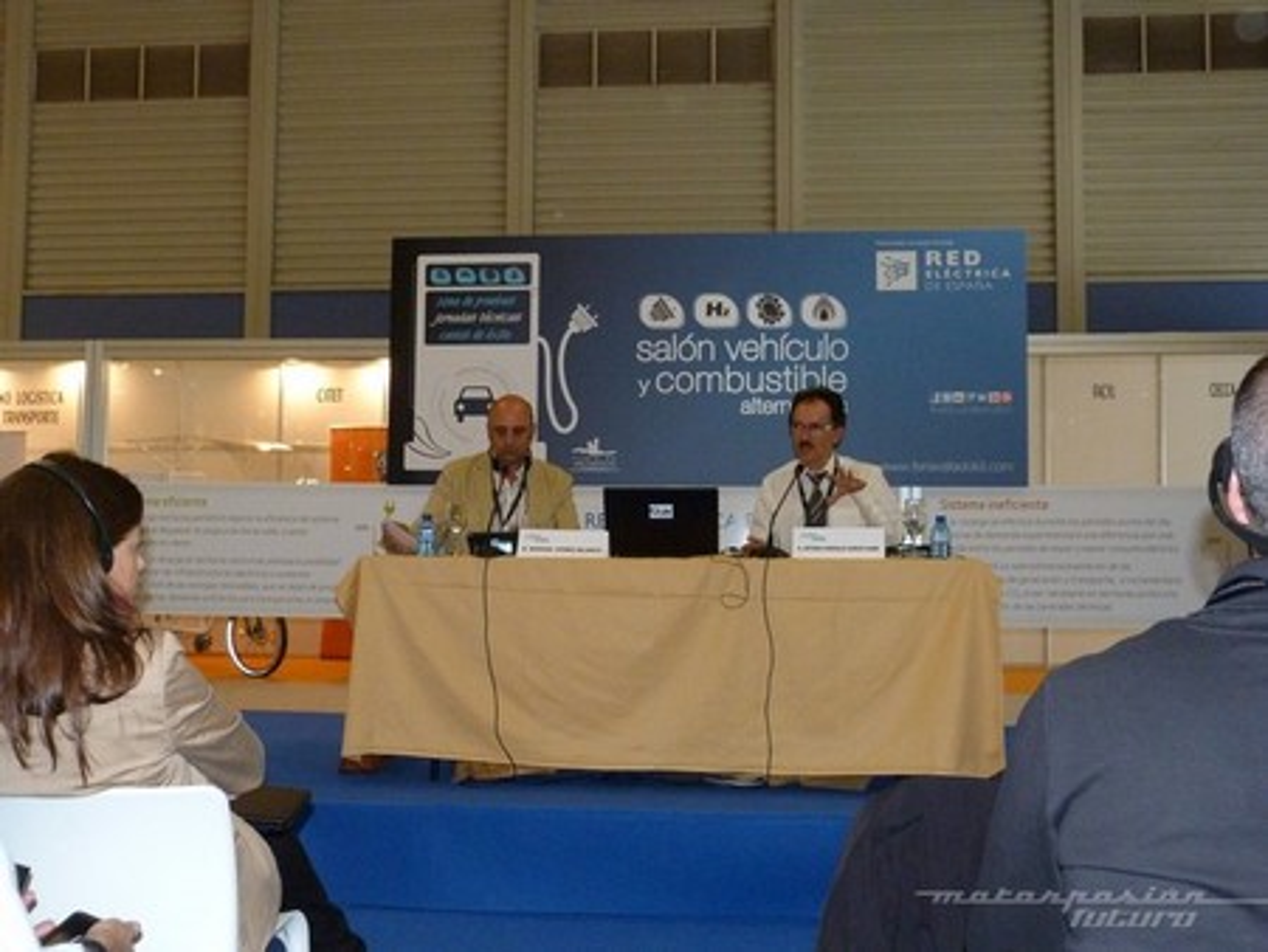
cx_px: 634
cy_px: 476
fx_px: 1283
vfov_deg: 40.7
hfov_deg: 52.6
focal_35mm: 35
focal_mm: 6.3
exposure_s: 1/125
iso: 400
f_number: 3.1
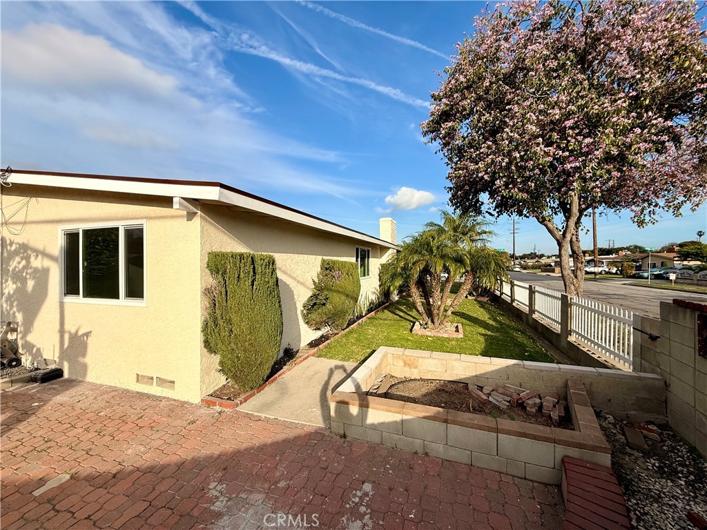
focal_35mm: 14
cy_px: 265
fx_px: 286
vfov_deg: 85.7
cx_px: 354
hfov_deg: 102.1
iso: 50
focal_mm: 2.22
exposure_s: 1/2506
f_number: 2.2
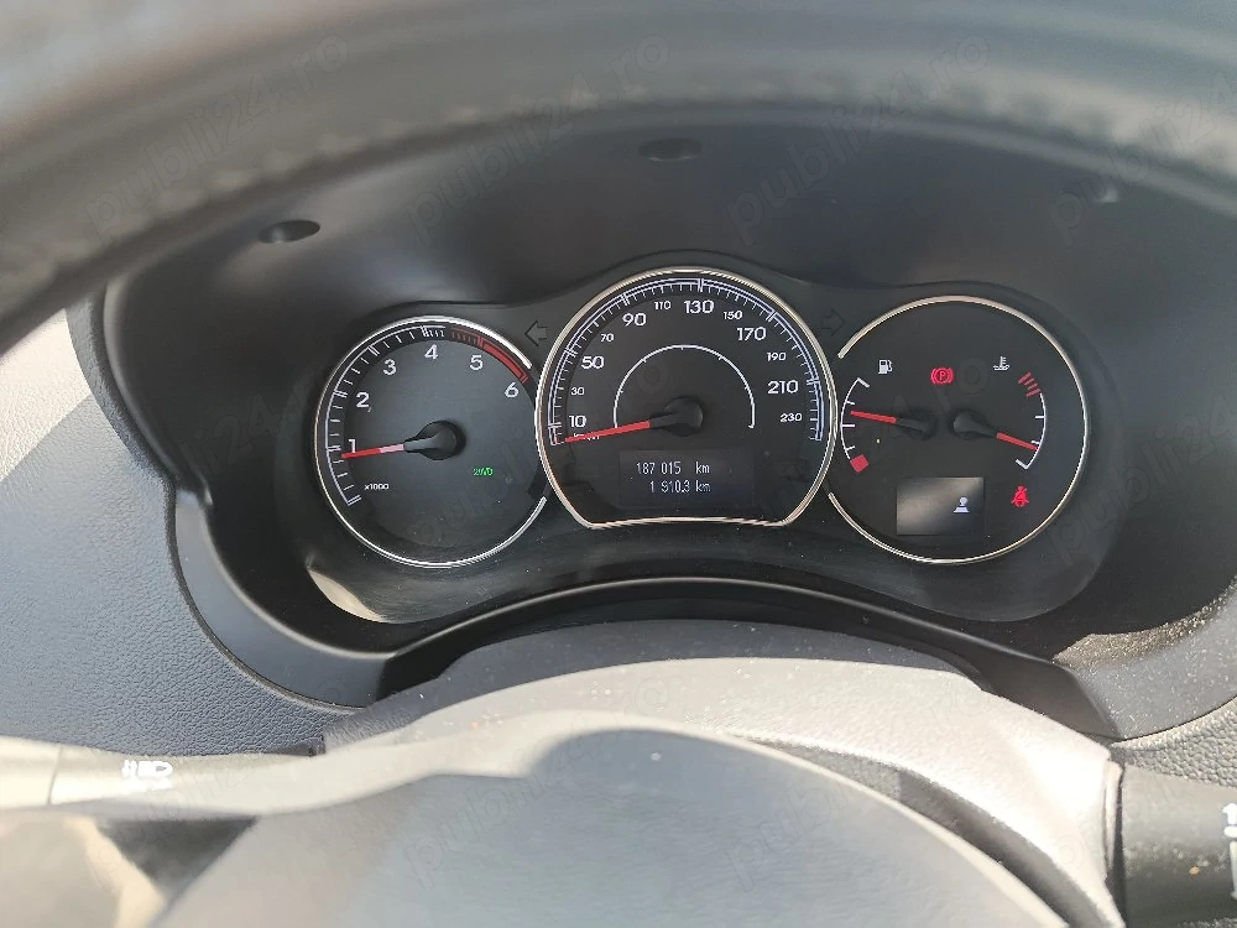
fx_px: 858
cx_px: 618
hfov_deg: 71.6
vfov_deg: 56.8
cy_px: 464
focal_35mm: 24
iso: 213
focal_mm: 5.24
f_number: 1.7
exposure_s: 1/100
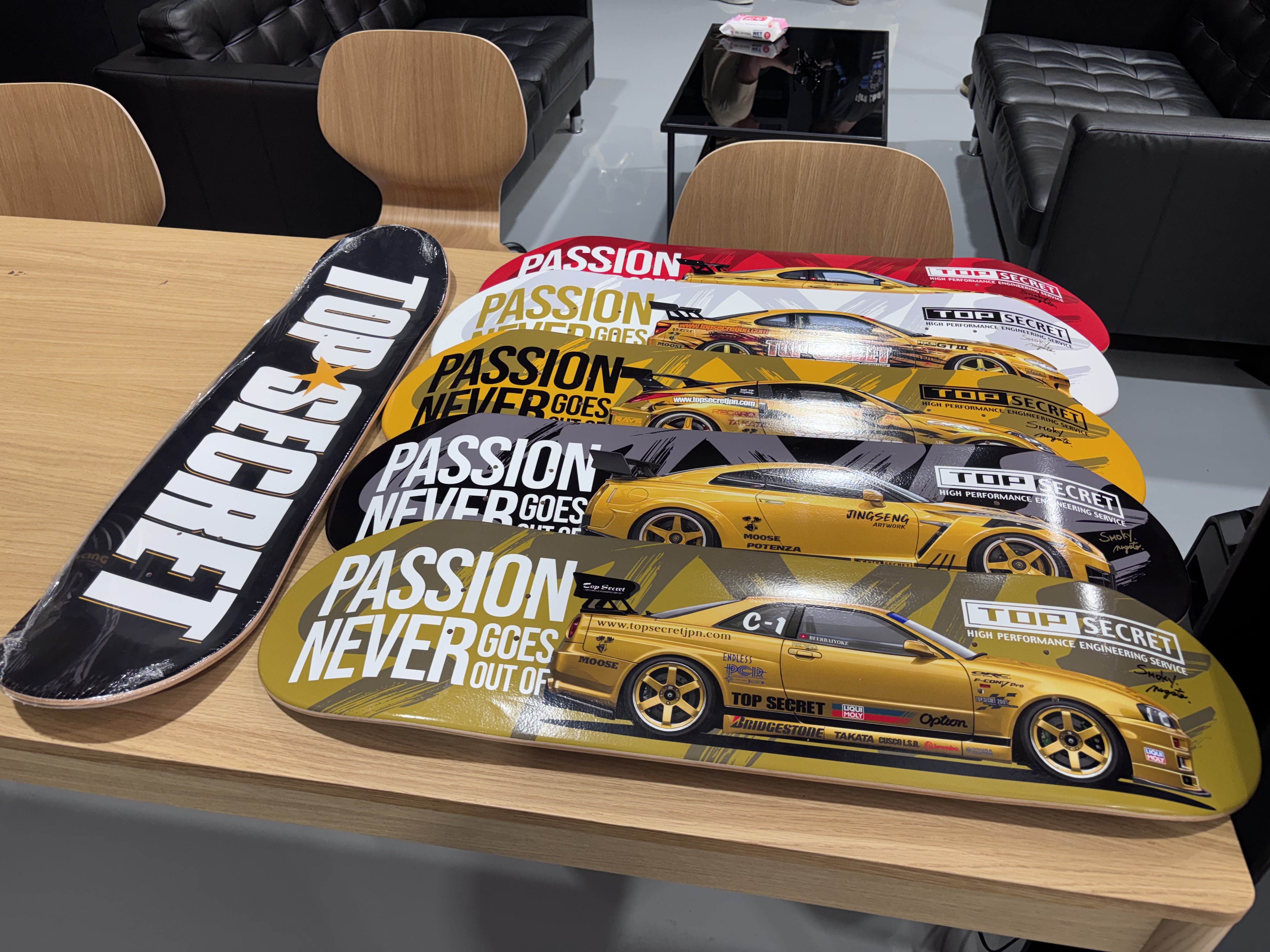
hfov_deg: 67.3
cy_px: 476
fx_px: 954
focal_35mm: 26
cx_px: 635
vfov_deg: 53.1
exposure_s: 1/100
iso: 64
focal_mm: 5.96
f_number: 1.6
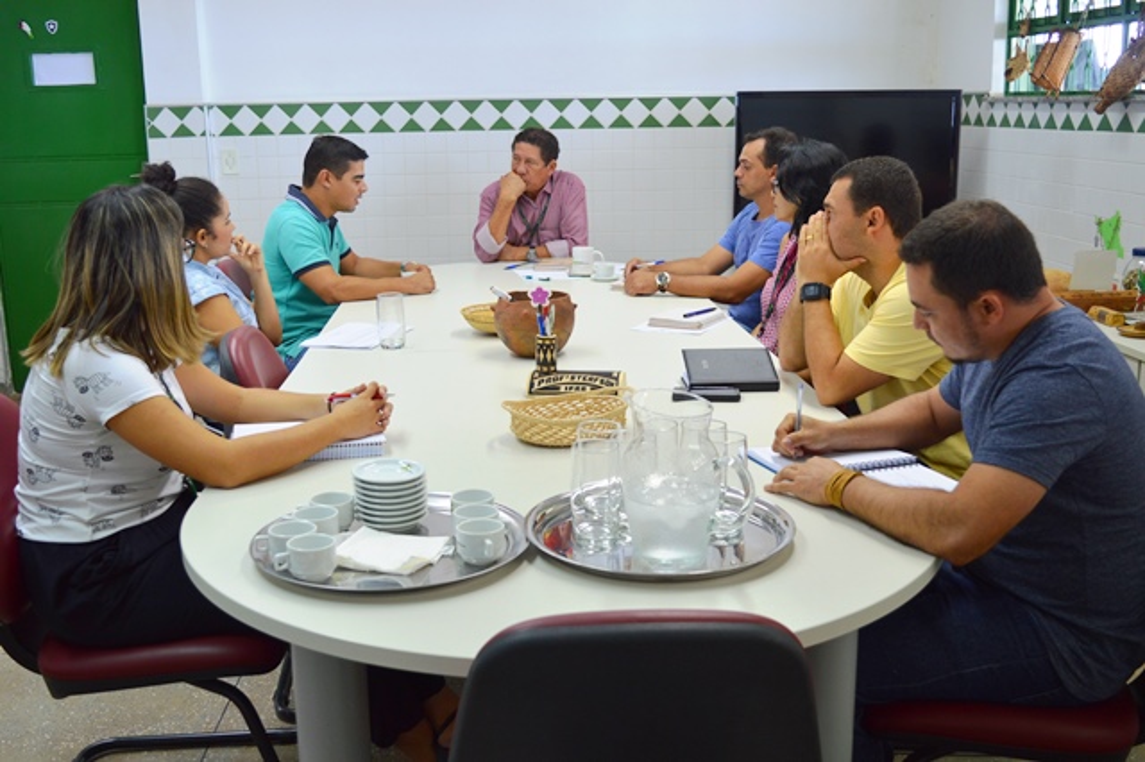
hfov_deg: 53.2
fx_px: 1144
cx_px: 572
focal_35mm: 36
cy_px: 381
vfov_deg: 36.8
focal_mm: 24
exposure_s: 1/40
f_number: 5
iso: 400
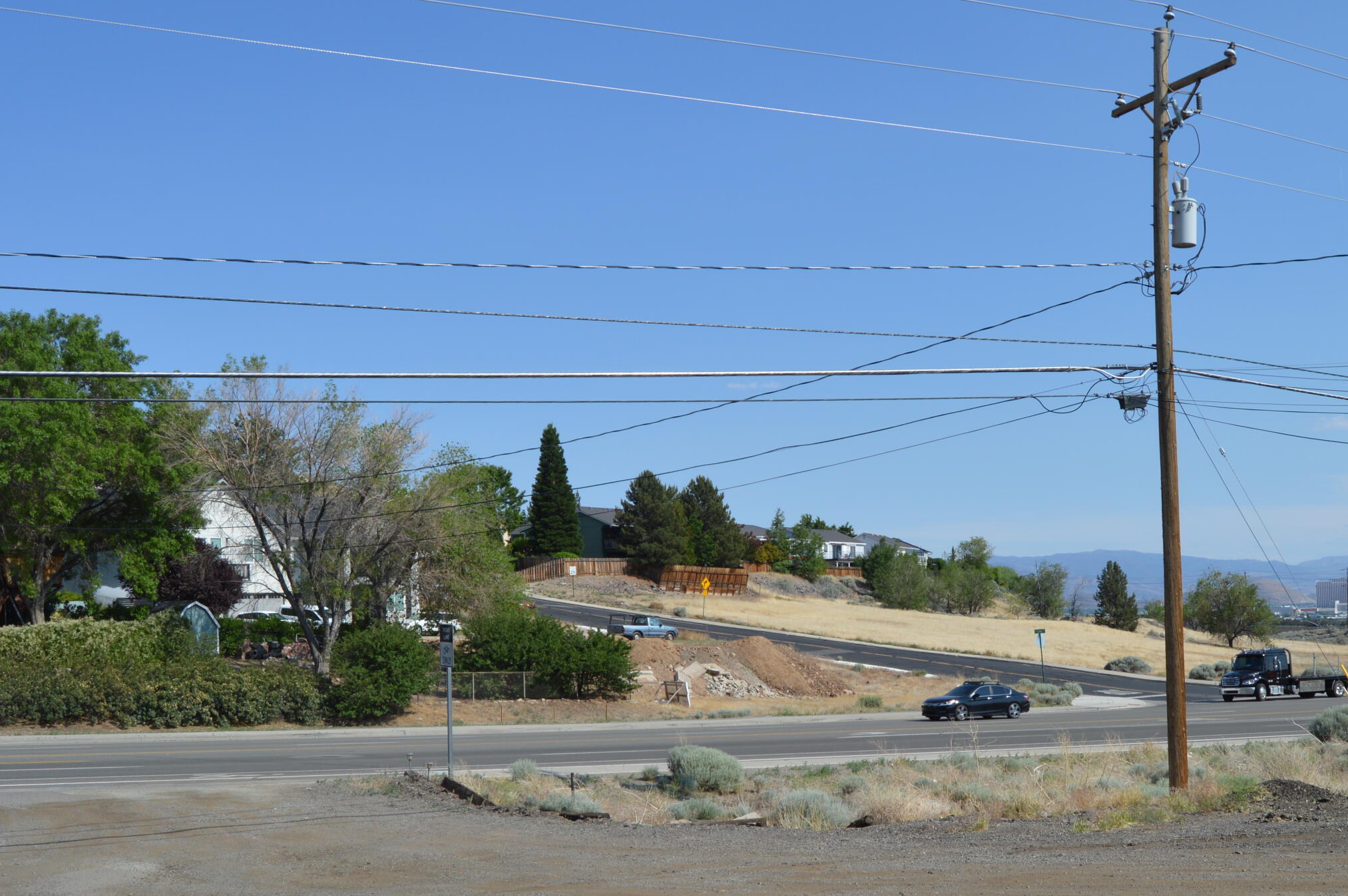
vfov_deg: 32.9
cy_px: 628
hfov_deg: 48.1
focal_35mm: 40
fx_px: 1496
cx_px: 833
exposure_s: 1/320
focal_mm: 18
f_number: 9
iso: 100
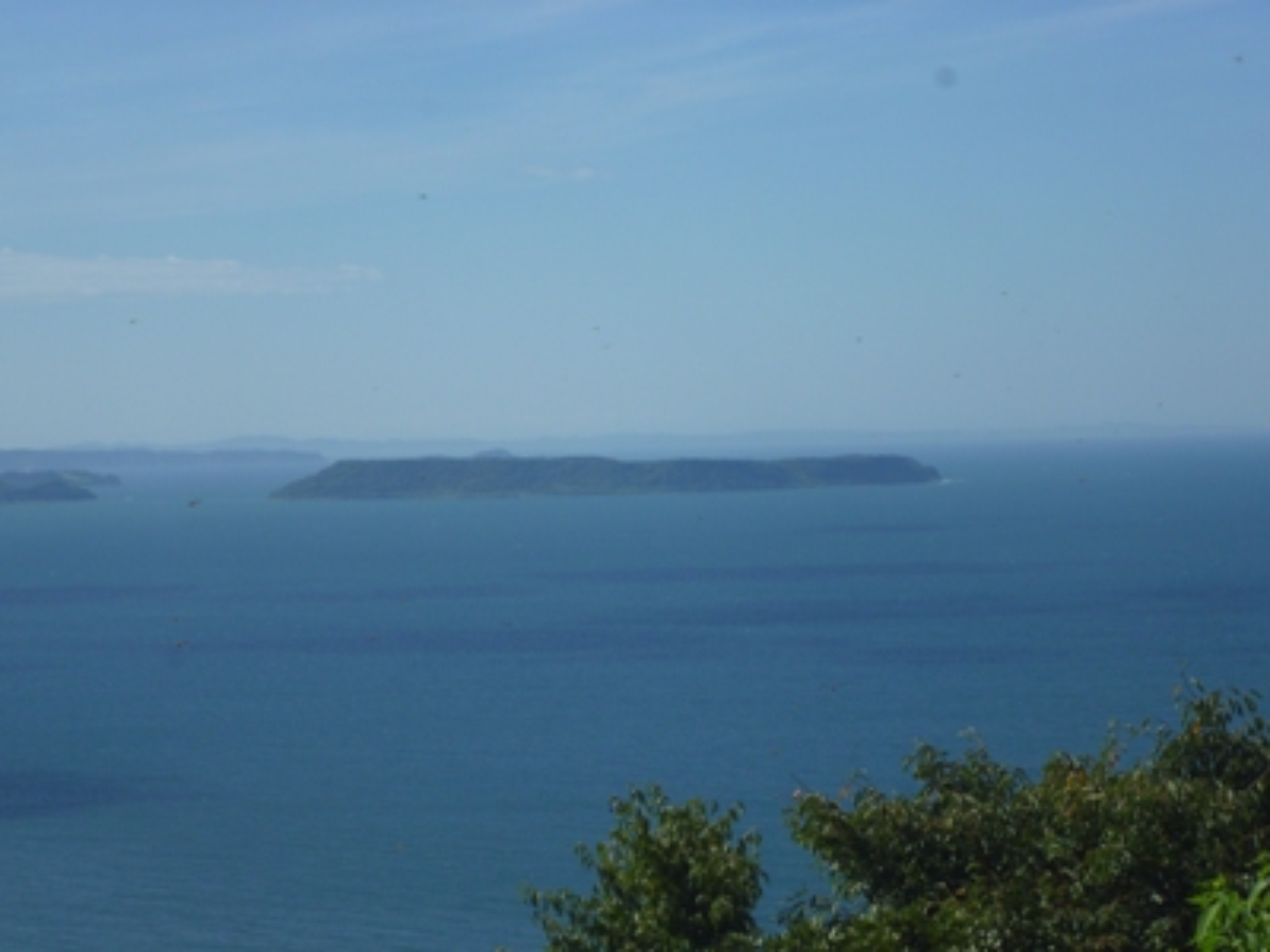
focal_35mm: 112
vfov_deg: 13.2
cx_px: 635
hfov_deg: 17.6
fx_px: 4109
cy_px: 476
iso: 100
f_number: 6.5
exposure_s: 1/400
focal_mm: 20
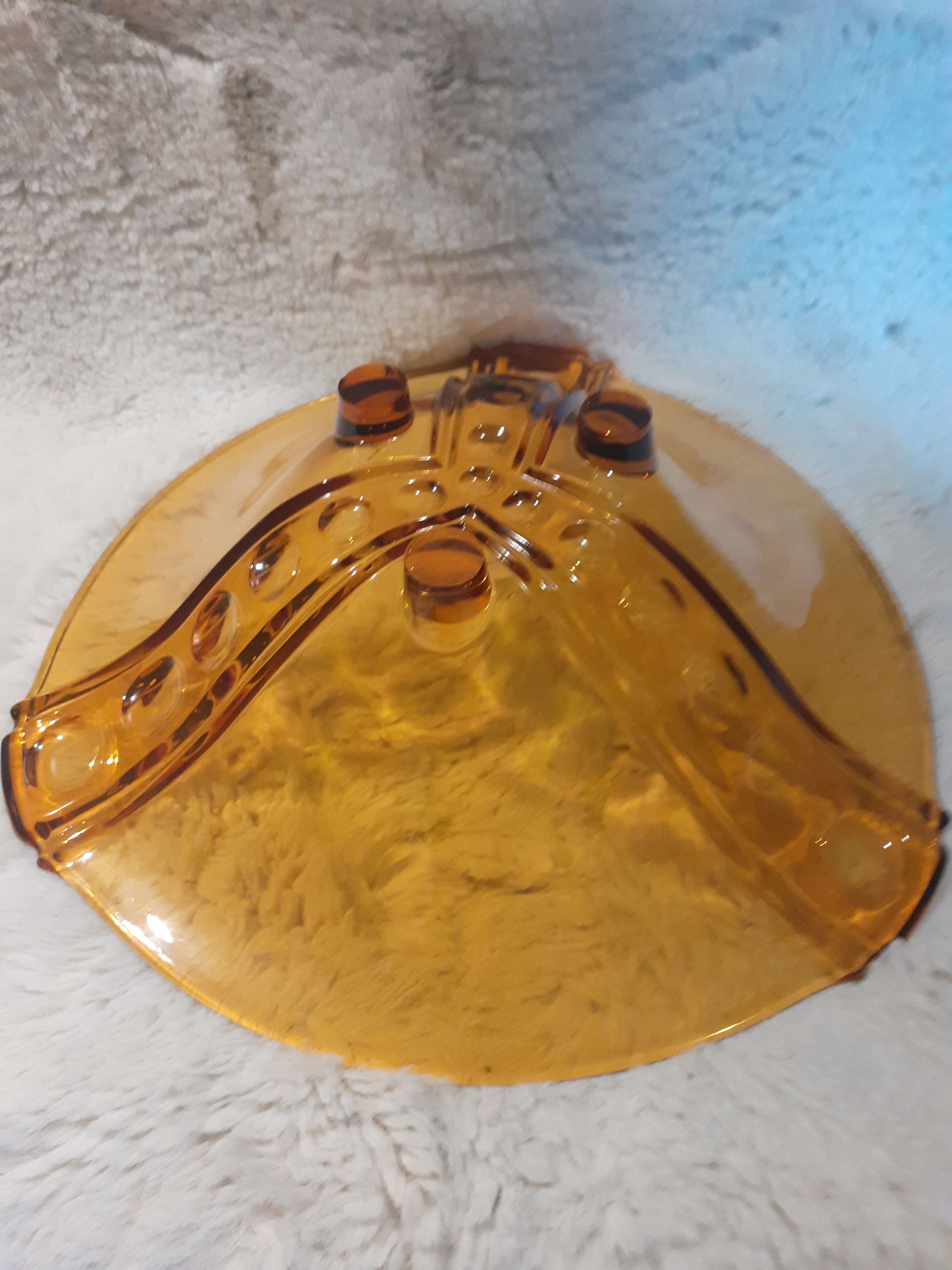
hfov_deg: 51.4
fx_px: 990
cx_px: 476
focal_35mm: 27
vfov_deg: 65.3
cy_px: 635
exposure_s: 1/25
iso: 250
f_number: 1.9
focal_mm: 3.6
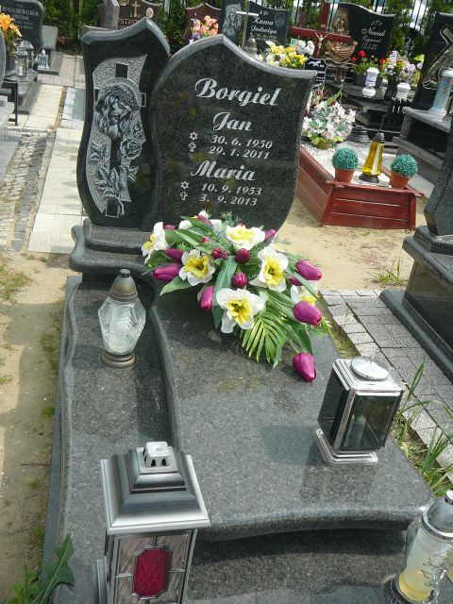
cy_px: 302
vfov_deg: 52.6
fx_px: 611
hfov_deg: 40.7
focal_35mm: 35
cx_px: 226
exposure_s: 1/640
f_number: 2.8
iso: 80
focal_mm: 5.2
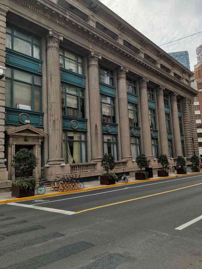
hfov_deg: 53.1
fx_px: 202
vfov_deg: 67.3
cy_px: 134
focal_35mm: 26
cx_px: 101
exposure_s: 1/1111
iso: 50
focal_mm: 5.5
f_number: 1.8
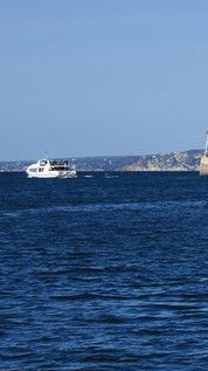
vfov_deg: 10.5
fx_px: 1973
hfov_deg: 5.3
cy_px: -136
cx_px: 861
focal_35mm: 201
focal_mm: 38
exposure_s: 1/400
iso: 200
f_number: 16
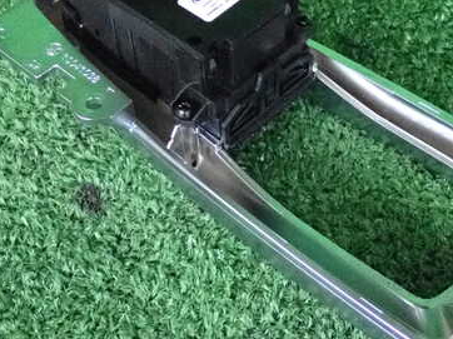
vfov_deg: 18.8
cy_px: 130
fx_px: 1020
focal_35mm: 78
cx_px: 349
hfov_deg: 24.7
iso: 6400
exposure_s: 1/125
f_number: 3.1
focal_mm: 8.4
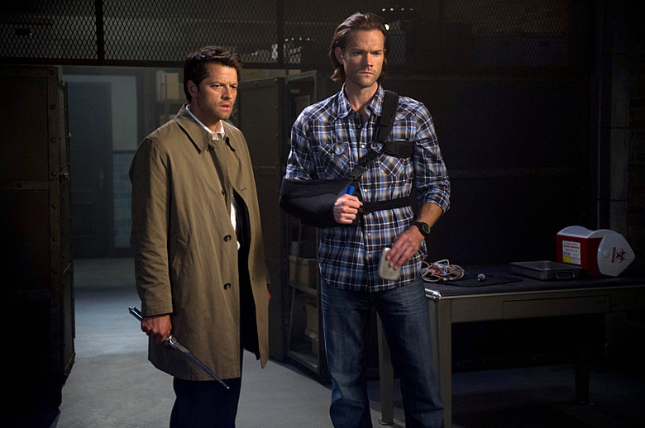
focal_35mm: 58
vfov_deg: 23.3
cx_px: 322
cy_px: 214
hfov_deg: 34.5
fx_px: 1038
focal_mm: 58
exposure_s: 1/100
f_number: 2.8
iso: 2000
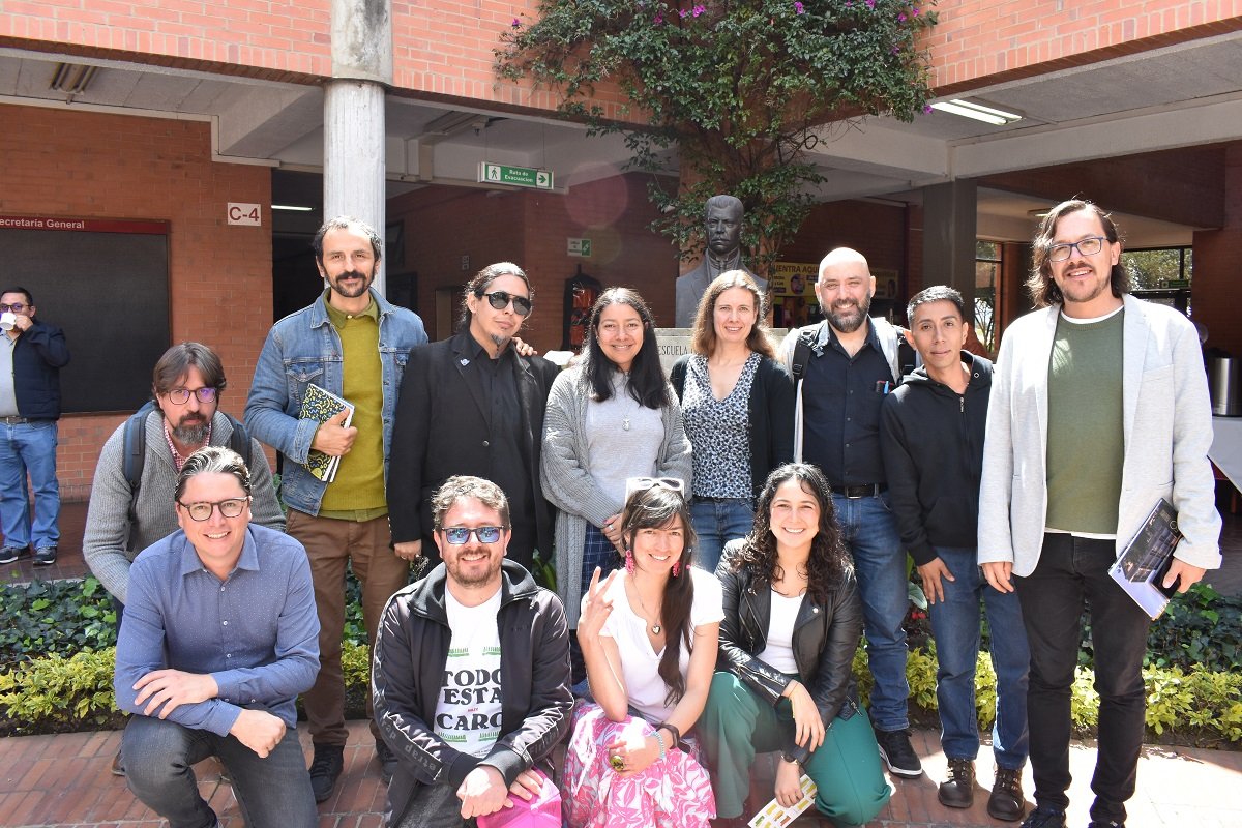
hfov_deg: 67.4
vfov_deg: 47.9
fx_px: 931
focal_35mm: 27
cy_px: 414
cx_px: 621
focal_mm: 18
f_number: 8
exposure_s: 1/250
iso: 800
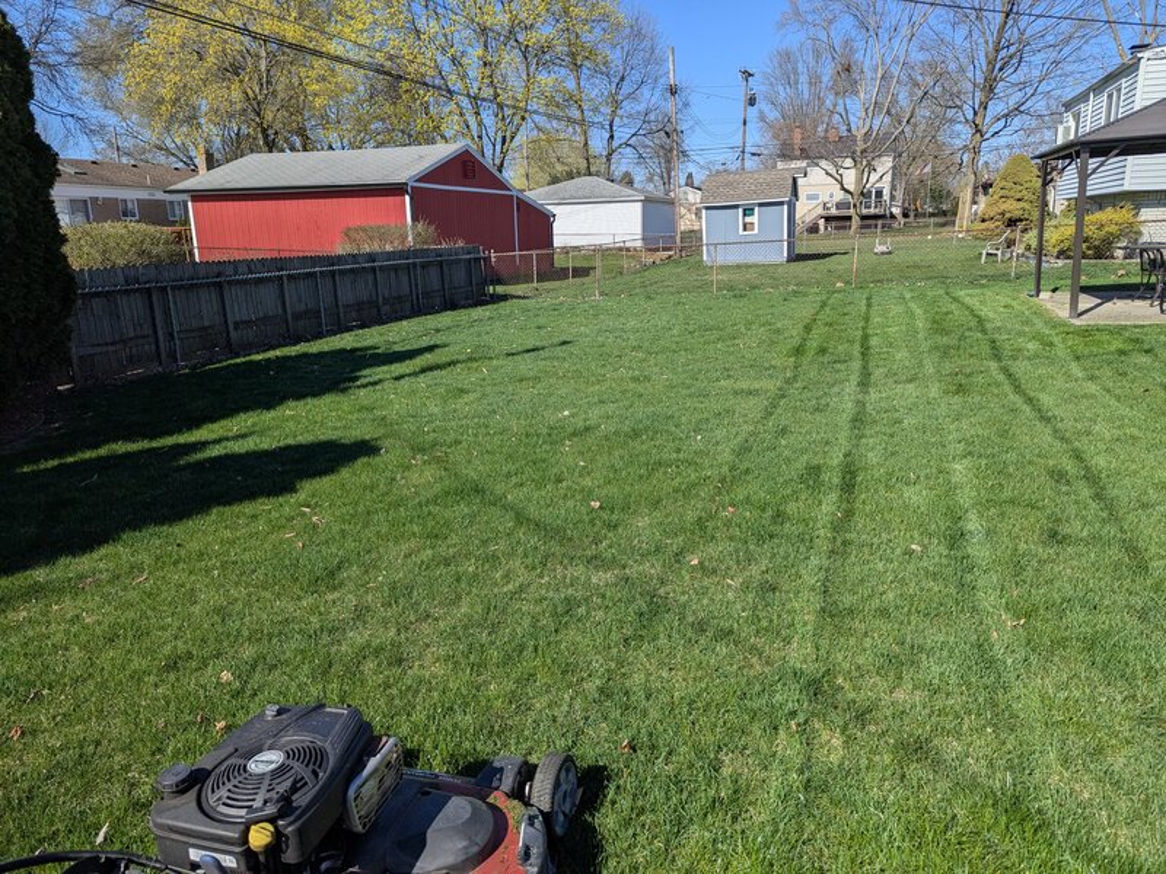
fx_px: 808
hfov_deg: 71.6
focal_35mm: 24
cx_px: 583
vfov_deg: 56.8
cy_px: 437
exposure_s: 1/2976
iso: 47
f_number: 1.85
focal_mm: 6.81
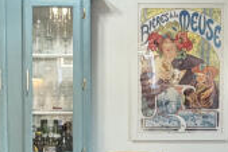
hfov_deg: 23.1
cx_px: 127
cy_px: 126
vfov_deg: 15.4
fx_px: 558
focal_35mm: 88
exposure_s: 1/50
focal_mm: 2.22
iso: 200
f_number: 2.2
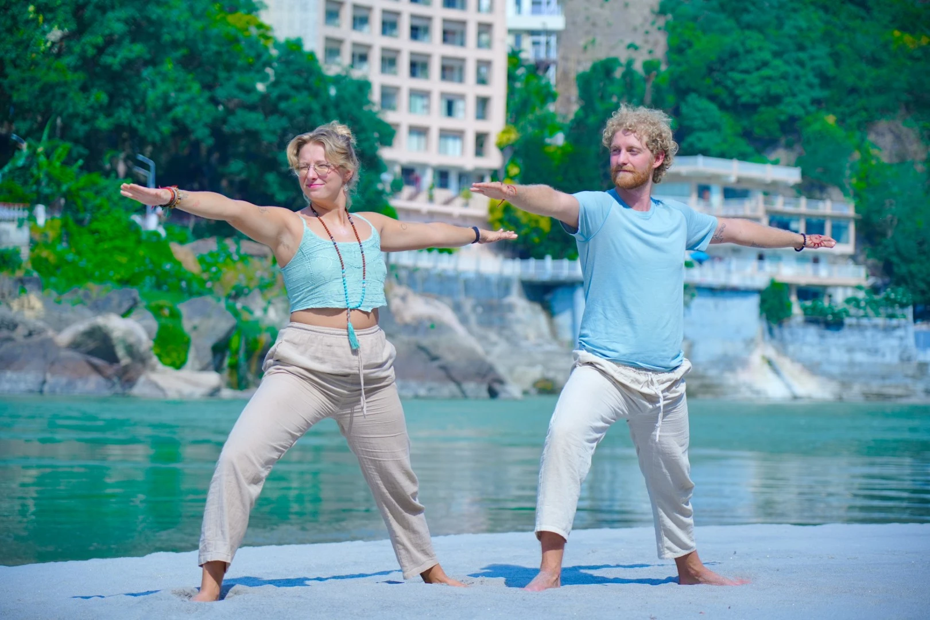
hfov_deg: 20.4
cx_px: 465
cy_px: 310
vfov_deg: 13.7
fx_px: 2583
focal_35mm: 100
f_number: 4
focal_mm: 100
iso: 800
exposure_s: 1/8000
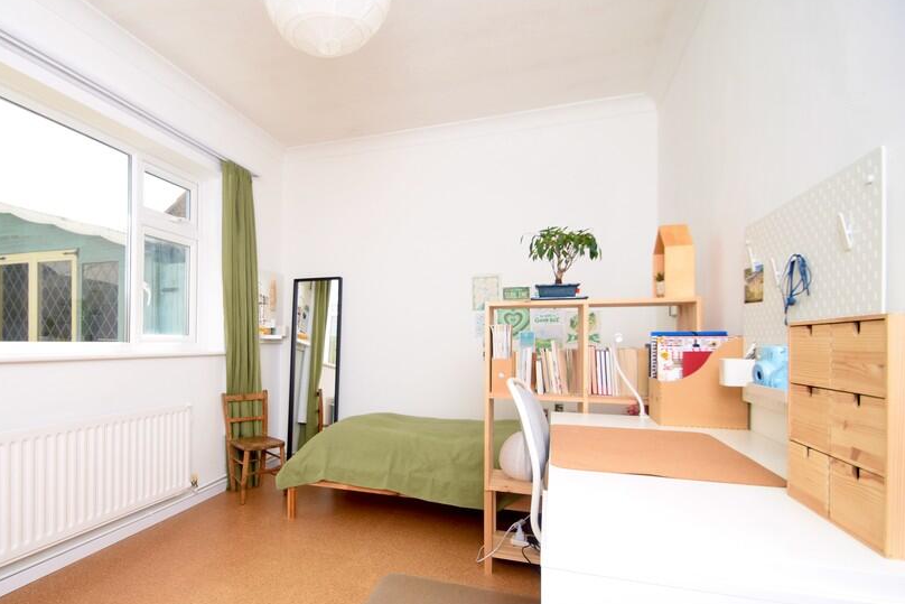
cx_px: 352
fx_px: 478
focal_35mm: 19
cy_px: 349
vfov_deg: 64.2
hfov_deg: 85.6
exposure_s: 1/200
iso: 100
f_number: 18
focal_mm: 10
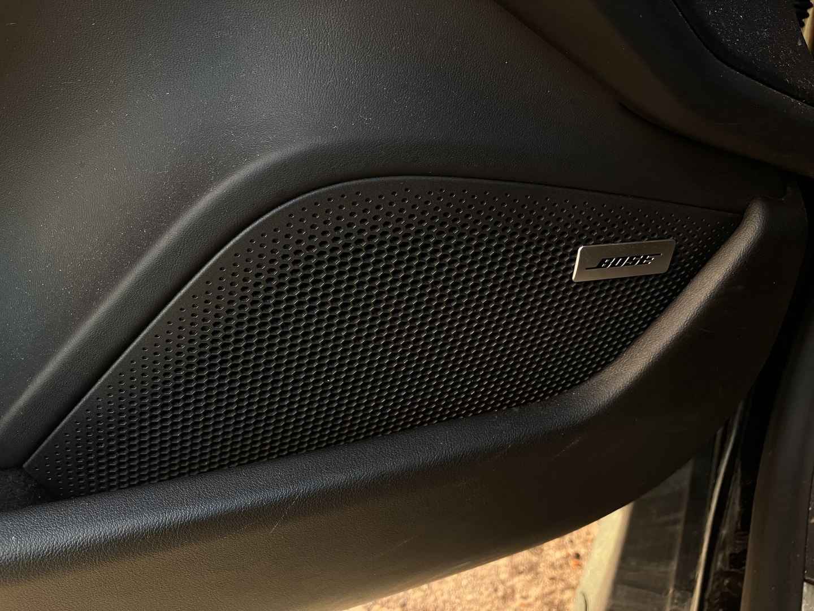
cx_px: 407
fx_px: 658
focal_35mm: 28
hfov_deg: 63.4
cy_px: 306
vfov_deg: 49.7
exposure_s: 1/69
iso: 80
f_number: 1.8
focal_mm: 3.99
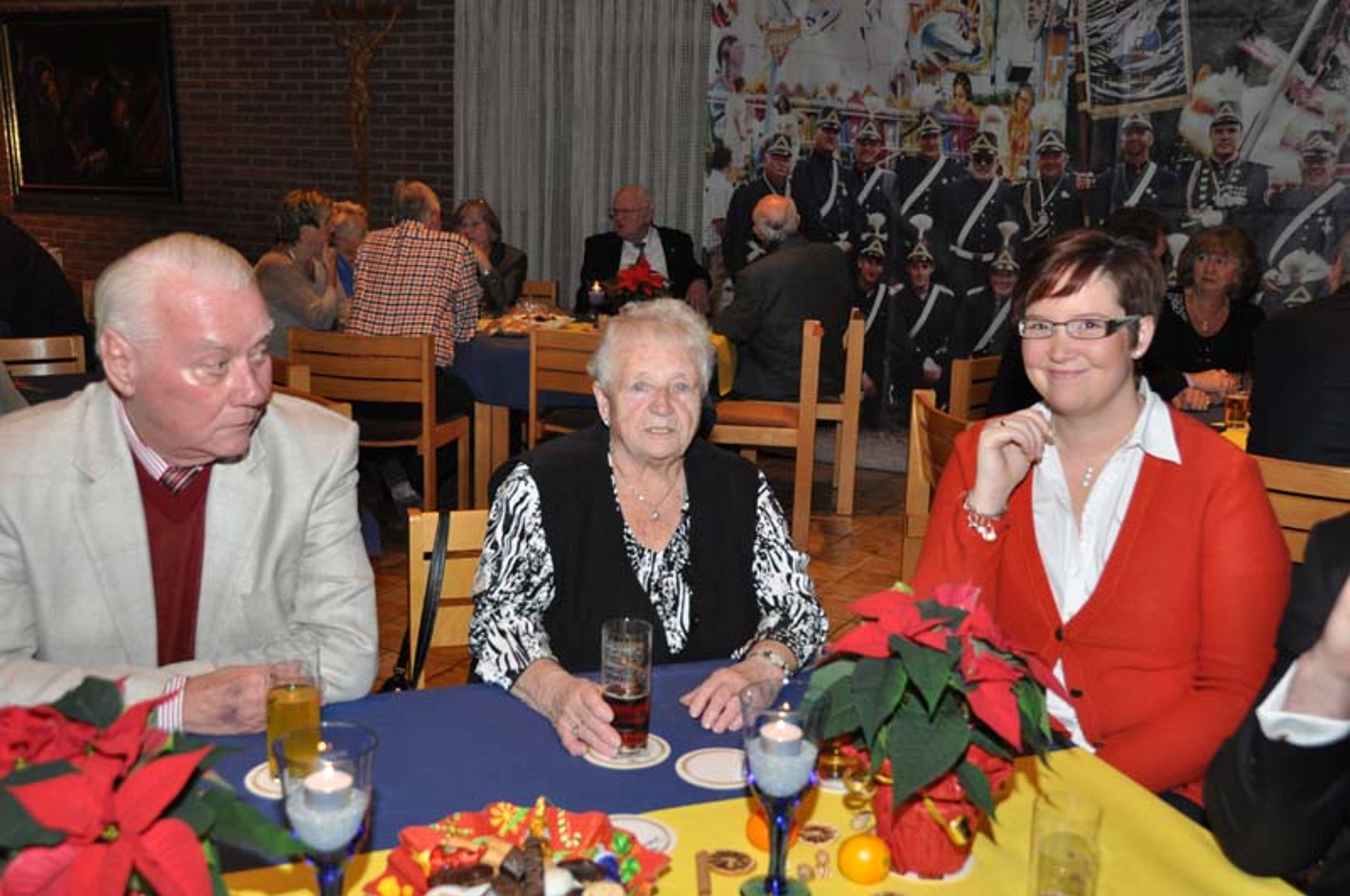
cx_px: 675
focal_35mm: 39
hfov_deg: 49.6
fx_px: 1460
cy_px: 448
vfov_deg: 34.1
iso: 800
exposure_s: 1/60
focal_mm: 26
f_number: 4
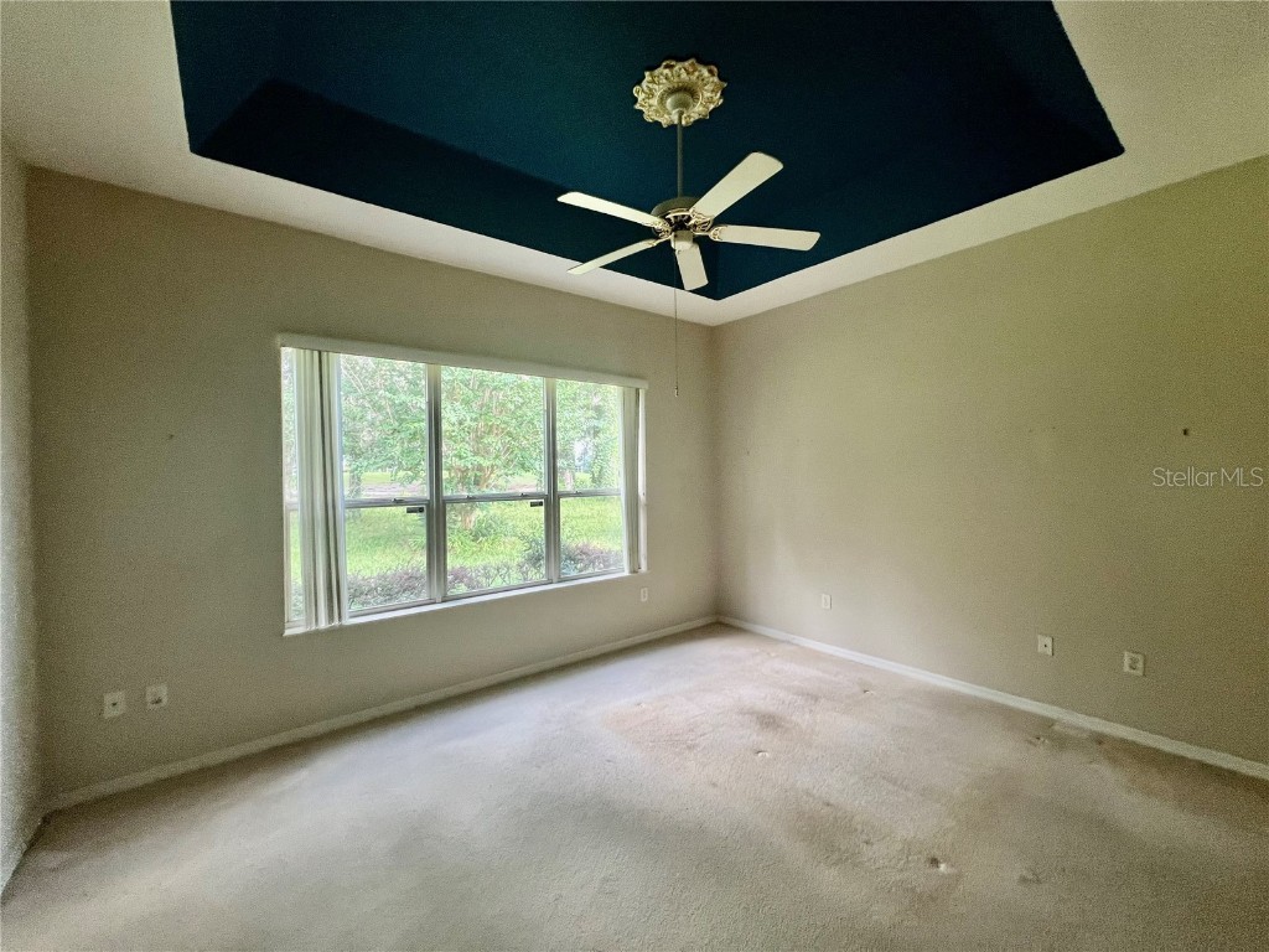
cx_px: 634
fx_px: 477
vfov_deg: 89.9
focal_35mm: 13
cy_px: 476
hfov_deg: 106.2
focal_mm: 1.57
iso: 200
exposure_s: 1/99
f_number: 1.8
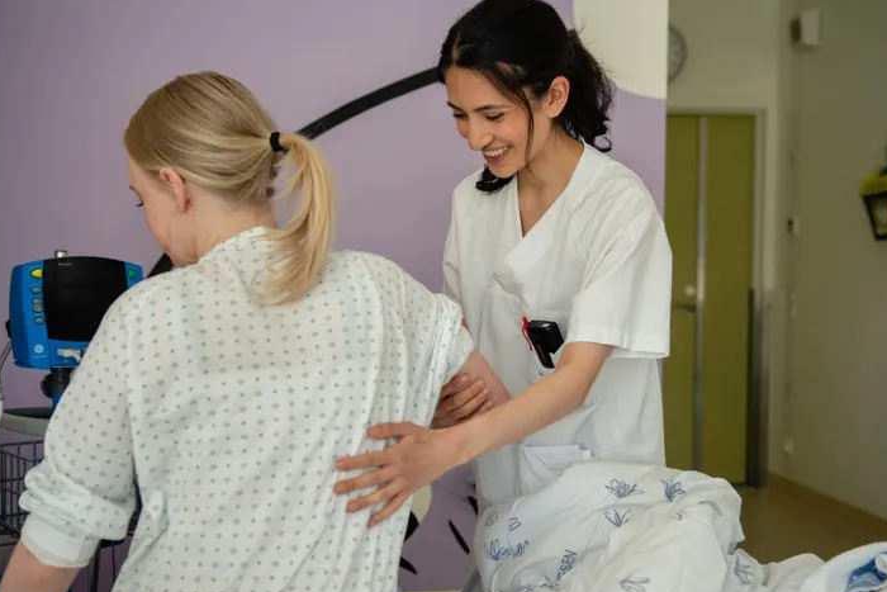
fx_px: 1109
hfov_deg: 43.6
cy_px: 357
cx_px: 436
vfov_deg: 29.8
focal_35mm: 45
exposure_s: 1/320
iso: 1250
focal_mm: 35
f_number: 3.2
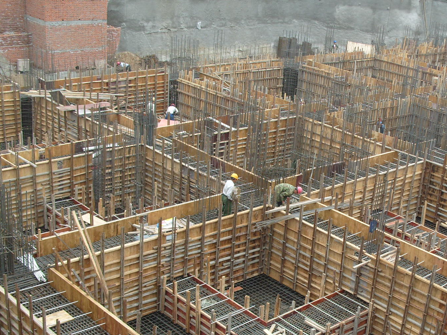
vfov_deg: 27.4
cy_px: 216
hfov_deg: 35.8
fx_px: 684
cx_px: 304
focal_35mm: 53
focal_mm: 7.8
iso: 80
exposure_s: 1/125
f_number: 3.7
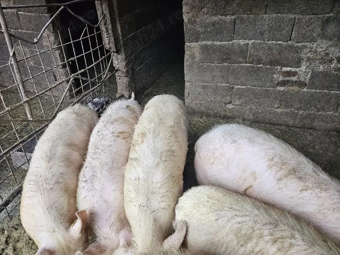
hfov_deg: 73.9
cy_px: 128
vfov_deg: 58.9
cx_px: 170
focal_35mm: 23
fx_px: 226
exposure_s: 1/182
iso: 250
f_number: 1.8
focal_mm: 5.4
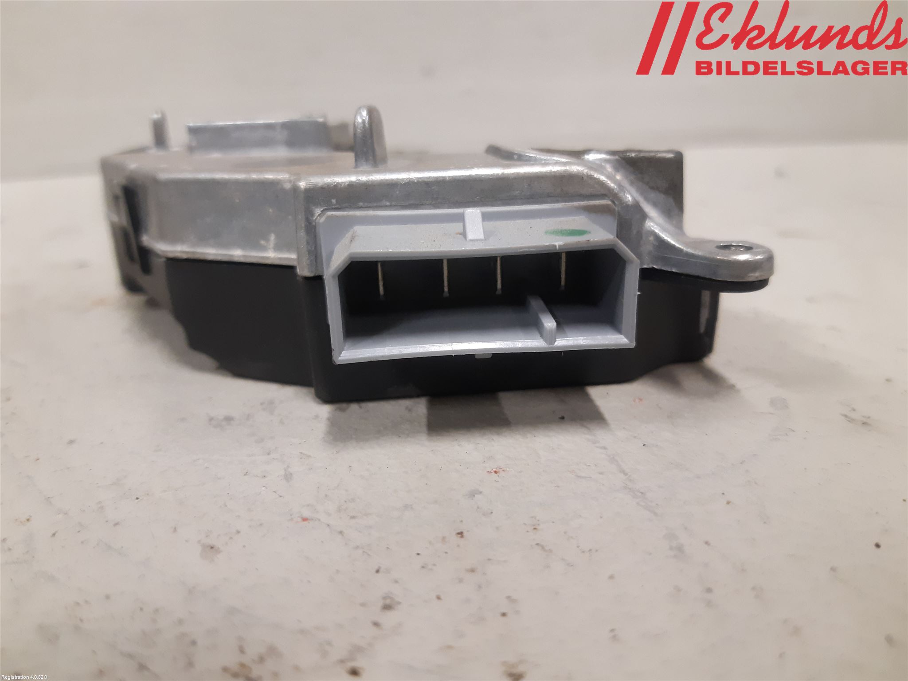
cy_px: 340
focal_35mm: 26
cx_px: 454
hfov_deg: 67.3
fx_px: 682
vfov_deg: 53.1
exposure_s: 1/50
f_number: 1.7
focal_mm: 3.93
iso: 250
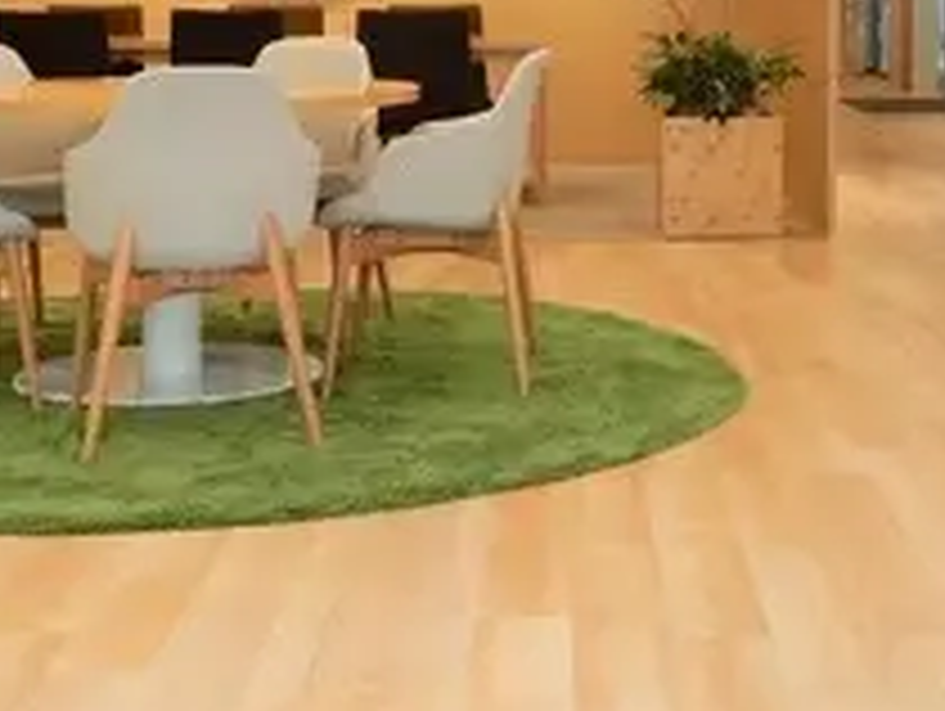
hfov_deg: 26.5
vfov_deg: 19.6
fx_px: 1995
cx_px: 630
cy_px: -4
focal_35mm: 73
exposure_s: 1/30
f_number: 3.4
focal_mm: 4.3
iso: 100
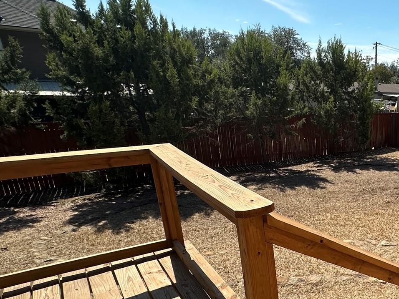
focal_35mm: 30
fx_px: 346
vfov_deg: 46.0
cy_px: 201
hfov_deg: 49.5
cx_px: 395
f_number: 2.2
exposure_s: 1/1855
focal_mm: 2.22
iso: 40
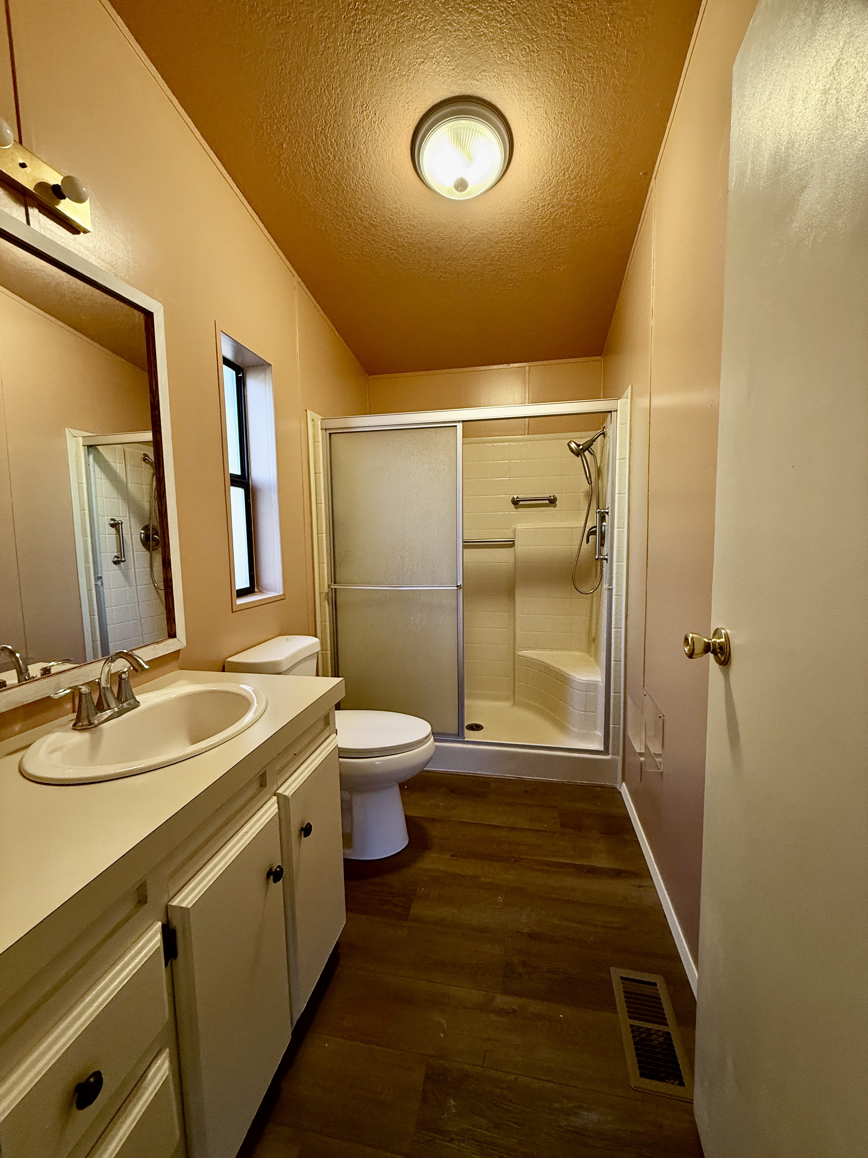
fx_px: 468
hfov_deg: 85.7
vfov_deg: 102.1
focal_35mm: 14
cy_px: 579
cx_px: 434
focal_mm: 2.22
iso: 200
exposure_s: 1/120
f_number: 2.2
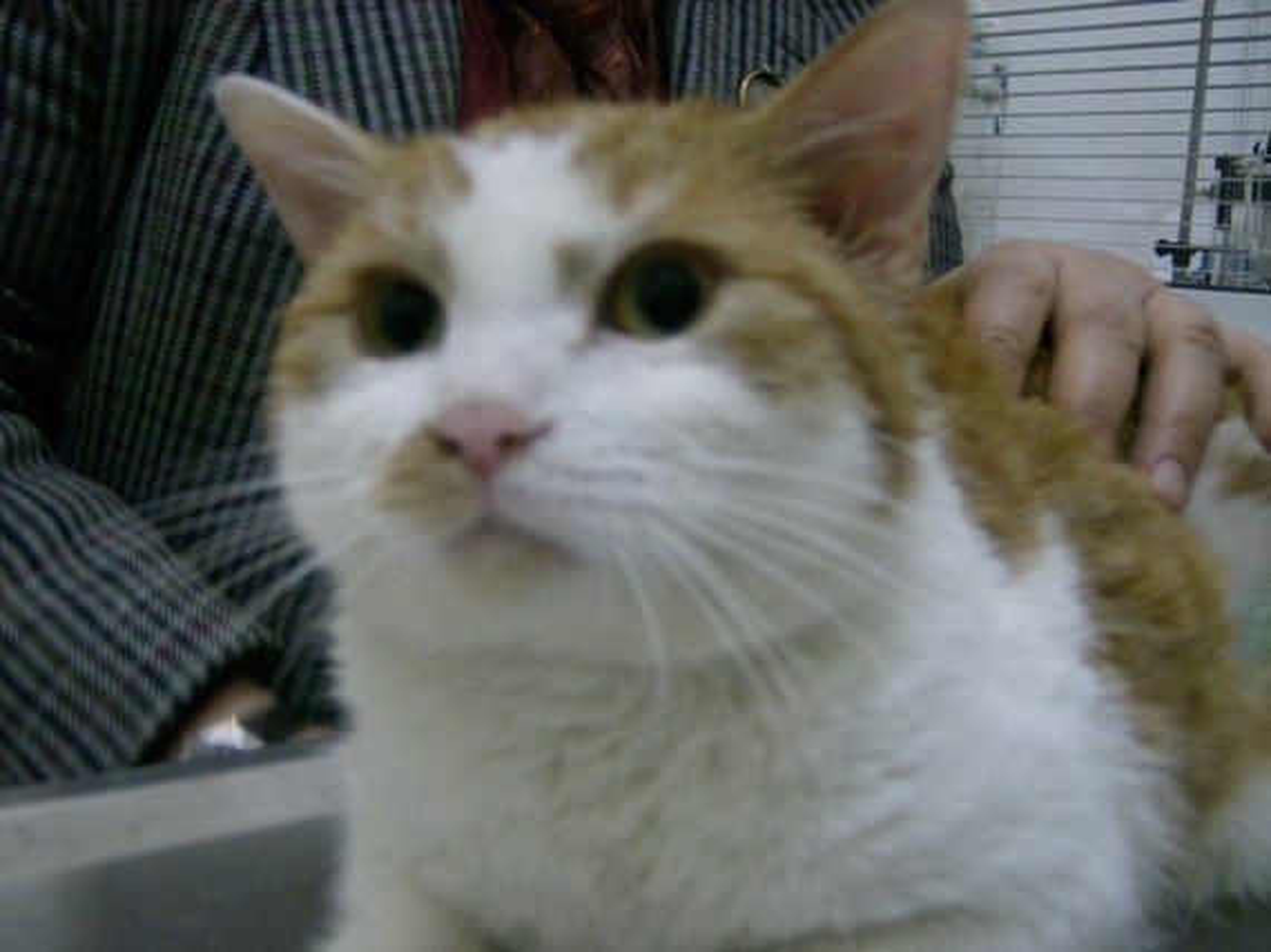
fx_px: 1321
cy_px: 476
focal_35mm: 36
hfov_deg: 51.4
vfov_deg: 39.6
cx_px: 636
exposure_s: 1/32.1
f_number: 2.8
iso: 200
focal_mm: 6
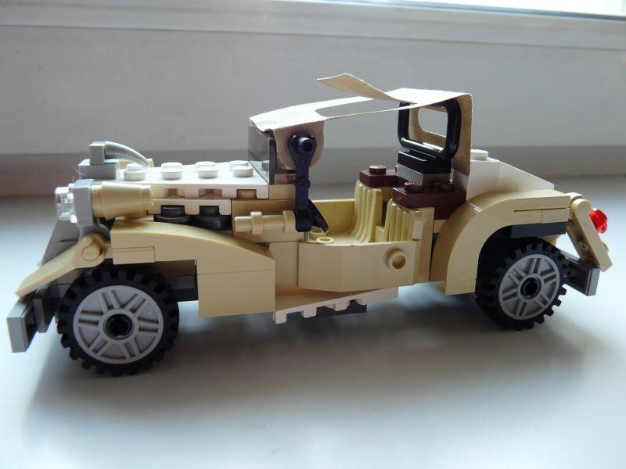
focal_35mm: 28
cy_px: 234
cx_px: 313
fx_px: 506
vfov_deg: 49.7
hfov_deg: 63.4
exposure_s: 1/50
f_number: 2.8
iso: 100
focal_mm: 4.6
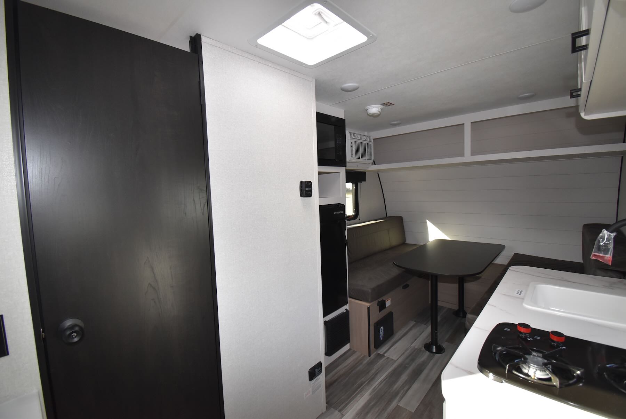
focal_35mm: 15
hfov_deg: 100.3
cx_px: 313
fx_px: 261
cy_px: 210
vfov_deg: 77.5
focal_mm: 10
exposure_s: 1/100
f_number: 5
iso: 800
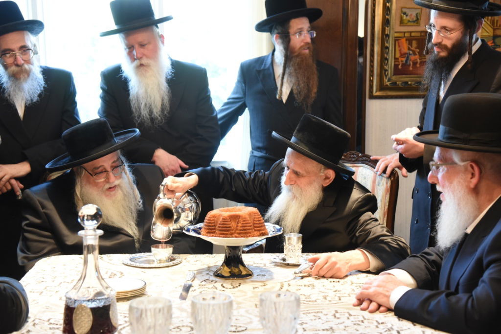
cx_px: 250
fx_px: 863
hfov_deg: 32.4
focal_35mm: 62
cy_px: 167
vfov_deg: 21.9
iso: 3200
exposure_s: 1/80
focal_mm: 62
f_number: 5
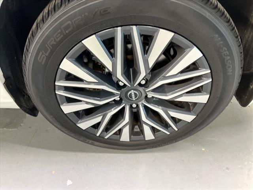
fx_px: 190
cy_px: 95
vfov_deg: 53.1
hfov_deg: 67.3
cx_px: 126
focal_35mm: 26
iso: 500
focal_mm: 5.7
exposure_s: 1/40
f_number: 1.5
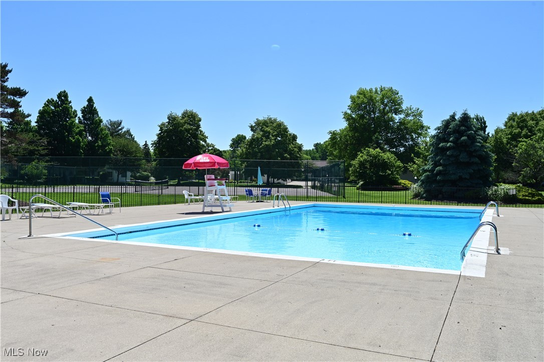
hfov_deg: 61.9
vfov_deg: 43.6
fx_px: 453
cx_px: 272
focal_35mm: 30
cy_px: 181
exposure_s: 1/1600
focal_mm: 30
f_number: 9
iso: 500
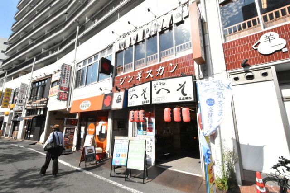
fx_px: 121
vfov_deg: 77.4
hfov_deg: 100.4
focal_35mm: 15
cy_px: 96
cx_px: 145
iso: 6400
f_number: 20
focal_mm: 10
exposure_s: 1/1600
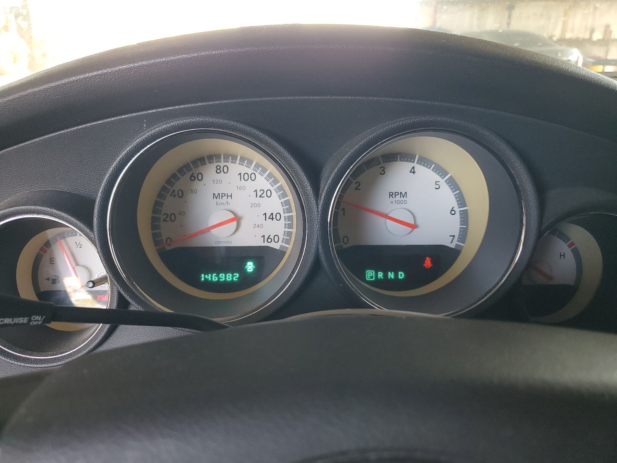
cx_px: 308
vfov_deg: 53.1
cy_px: 232
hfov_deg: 67.3
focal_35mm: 26
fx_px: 463
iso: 65
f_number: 1.5
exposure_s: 1/60.2
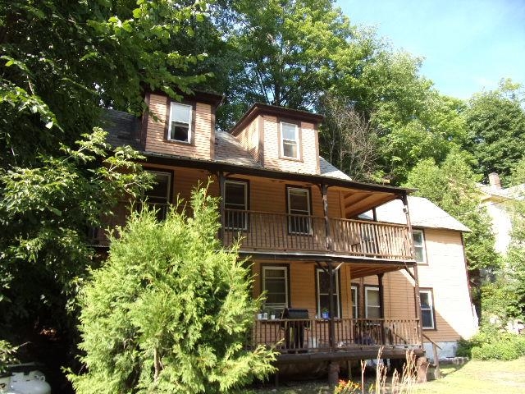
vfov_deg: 56.8
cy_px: 197
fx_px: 364
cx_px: 262
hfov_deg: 71.6
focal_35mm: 24
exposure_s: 1/250
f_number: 3.3
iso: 80
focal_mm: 4.3
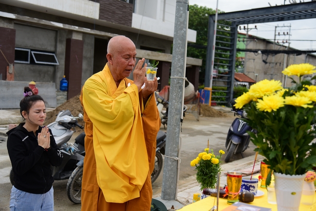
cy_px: 106
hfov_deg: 42.7
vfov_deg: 29.3
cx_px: 158
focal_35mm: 46
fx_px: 404
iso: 320
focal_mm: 46
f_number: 4
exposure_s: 1/1600
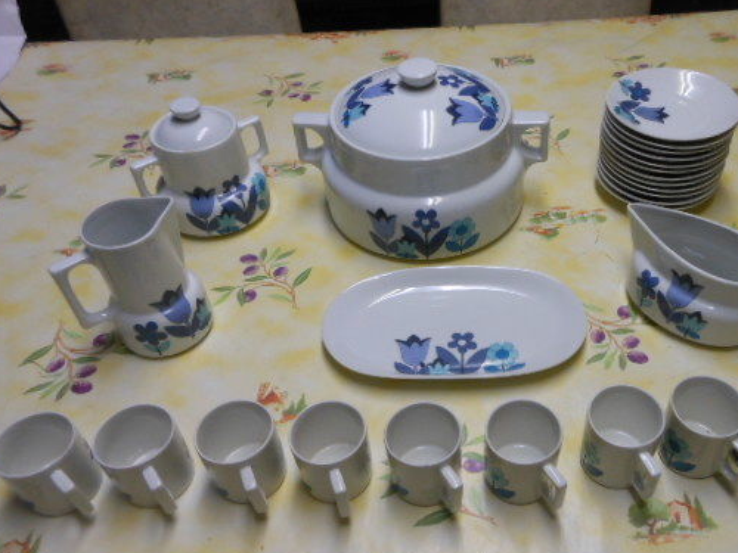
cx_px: 453
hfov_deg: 56.3
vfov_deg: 44.2
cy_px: 280
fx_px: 682
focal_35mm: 32
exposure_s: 1/30
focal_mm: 4.5
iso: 250
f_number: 3.2
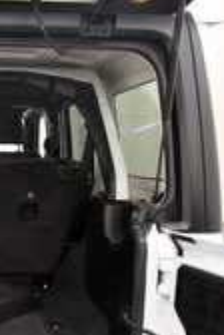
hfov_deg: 24.2
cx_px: -52
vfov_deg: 39.0
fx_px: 467
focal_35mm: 50
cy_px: 232
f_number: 5
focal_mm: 14
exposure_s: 1/125
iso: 1100
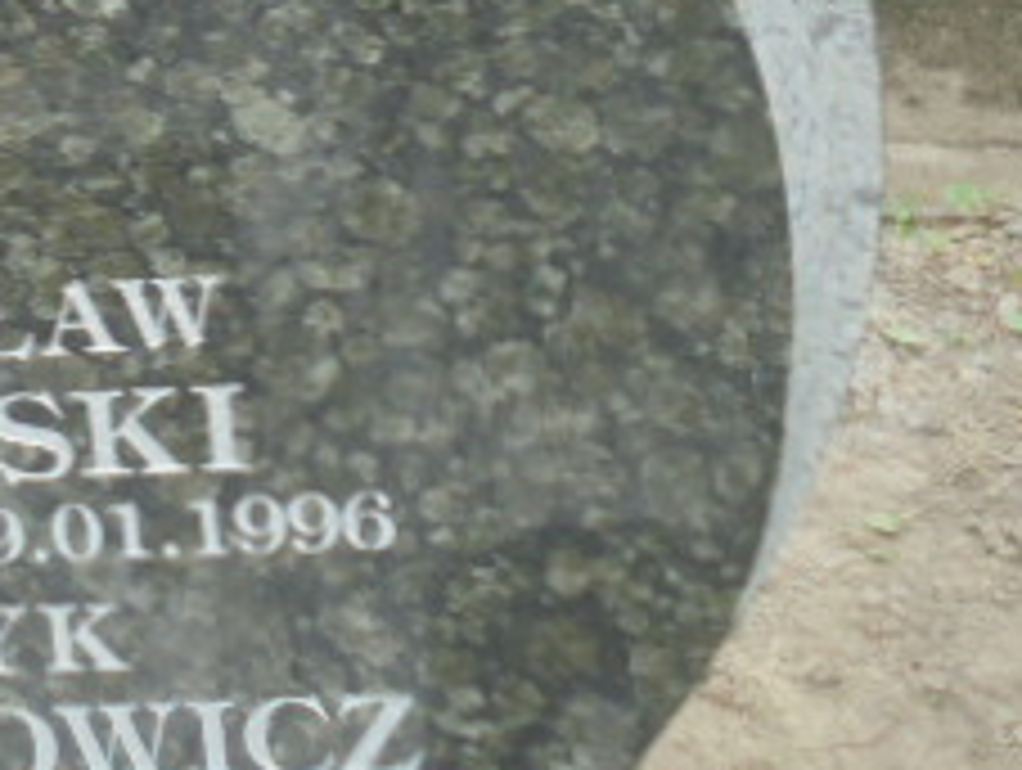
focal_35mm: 121
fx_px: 3578
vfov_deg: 12.1
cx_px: -324
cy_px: -27
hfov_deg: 15.4
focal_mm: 7.8
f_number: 4.5
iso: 100
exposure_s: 1/60
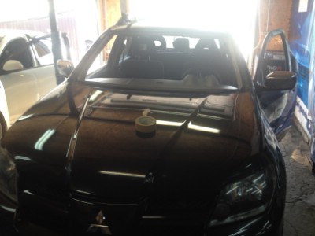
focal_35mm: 35
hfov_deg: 52.6
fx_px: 318
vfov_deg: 40.7
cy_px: 118
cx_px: 158
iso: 50
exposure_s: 1/40
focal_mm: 4.28
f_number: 2.4
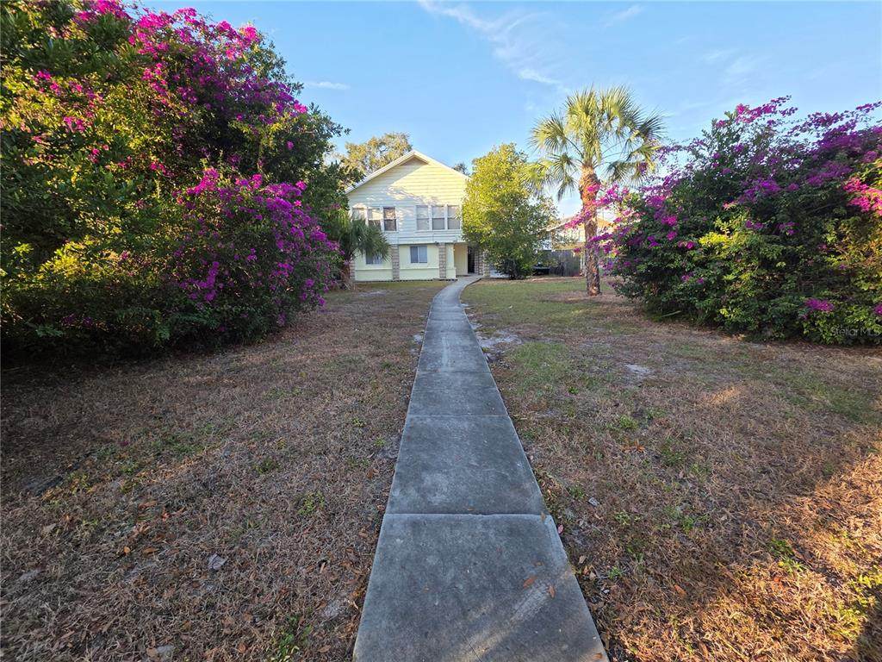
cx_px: 441
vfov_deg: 89.9
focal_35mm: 13
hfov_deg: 106.2
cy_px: 331
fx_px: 331
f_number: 1.9
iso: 40
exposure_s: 1/365
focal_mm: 2.2
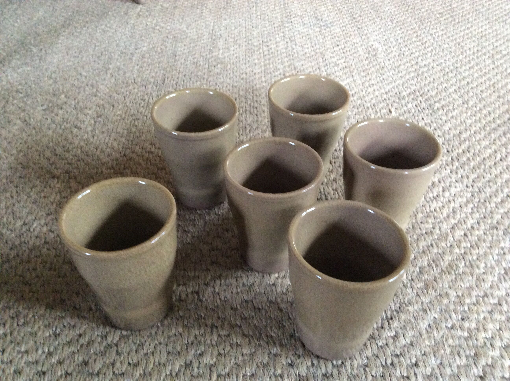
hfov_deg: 56.9
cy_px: 190
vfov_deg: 44.1
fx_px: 471
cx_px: 255
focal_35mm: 32
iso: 320
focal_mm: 3.3
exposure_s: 1/25
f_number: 2.4
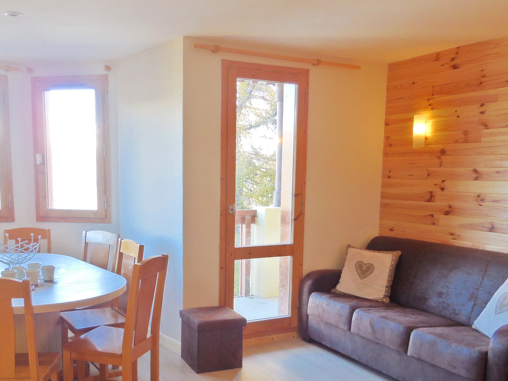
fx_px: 499
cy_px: 252
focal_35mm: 34
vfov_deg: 41.3
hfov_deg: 53.7
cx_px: 212
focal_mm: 4.5
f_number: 3.1
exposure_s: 1/30
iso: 250
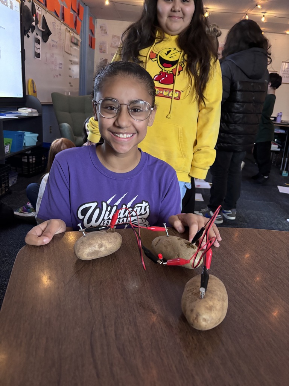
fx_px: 289
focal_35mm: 26
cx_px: 144
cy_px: 193
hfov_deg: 53.1
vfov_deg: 67.3
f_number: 1.6
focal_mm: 5.96
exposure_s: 1/40
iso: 640
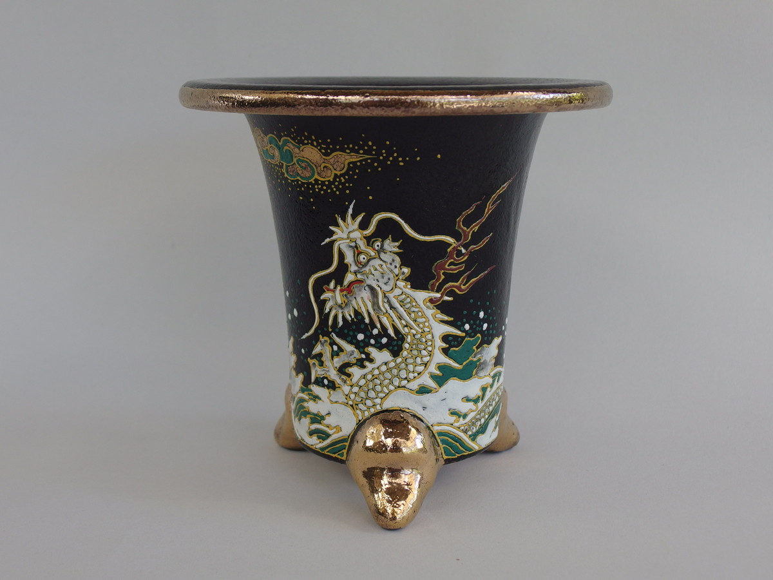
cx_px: 386
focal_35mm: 50
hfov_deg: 38.2
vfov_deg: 29.1
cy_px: 290
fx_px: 1117
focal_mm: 10.7
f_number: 2.8
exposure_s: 1/60
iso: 125
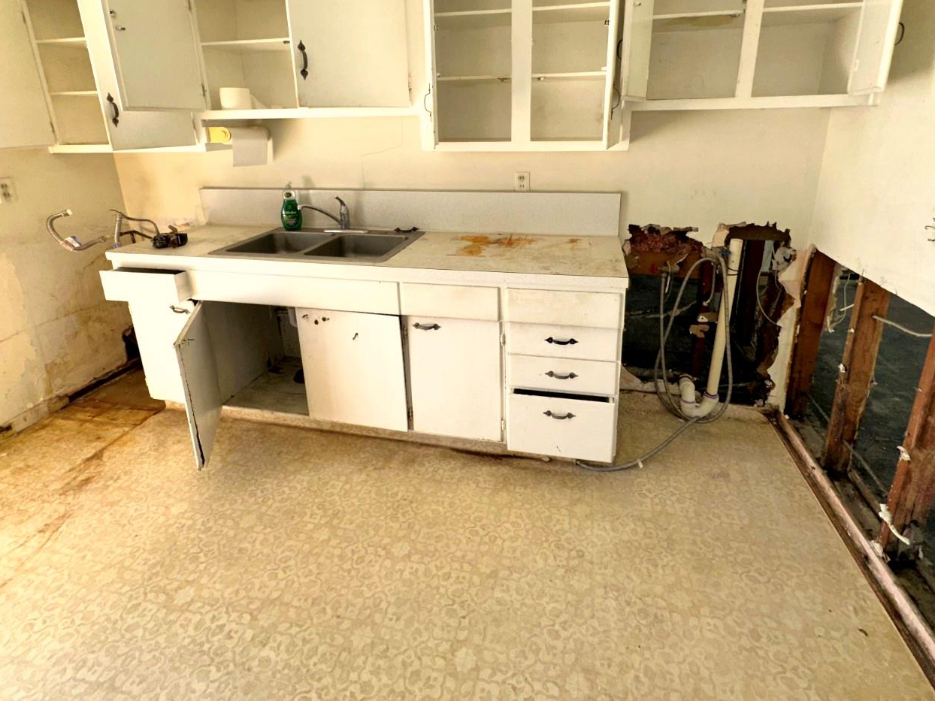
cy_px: 261
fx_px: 486
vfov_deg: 70.4
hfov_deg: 87.7
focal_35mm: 18
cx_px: 479
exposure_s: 1/122
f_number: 2.2
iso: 50
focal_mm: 2.2
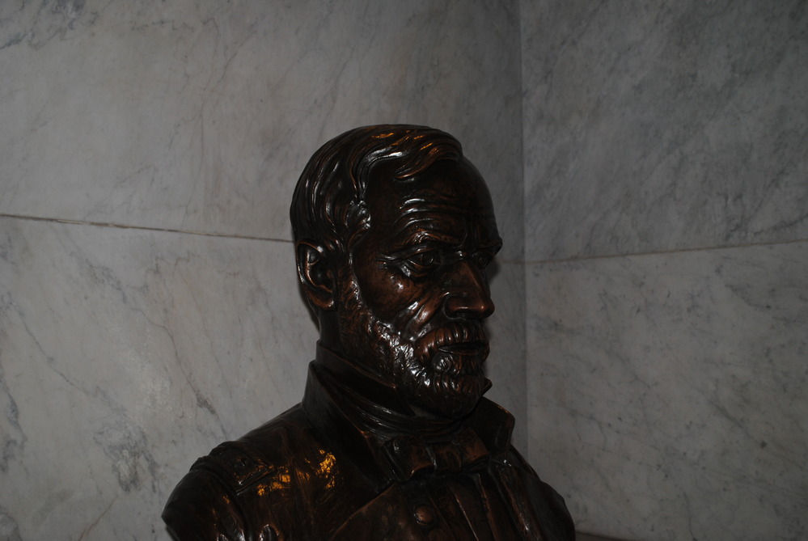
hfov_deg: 53.1
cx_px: 404
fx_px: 809
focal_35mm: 36
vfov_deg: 37.0
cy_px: 270
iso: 200
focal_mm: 24
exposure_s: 1/60
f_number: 4
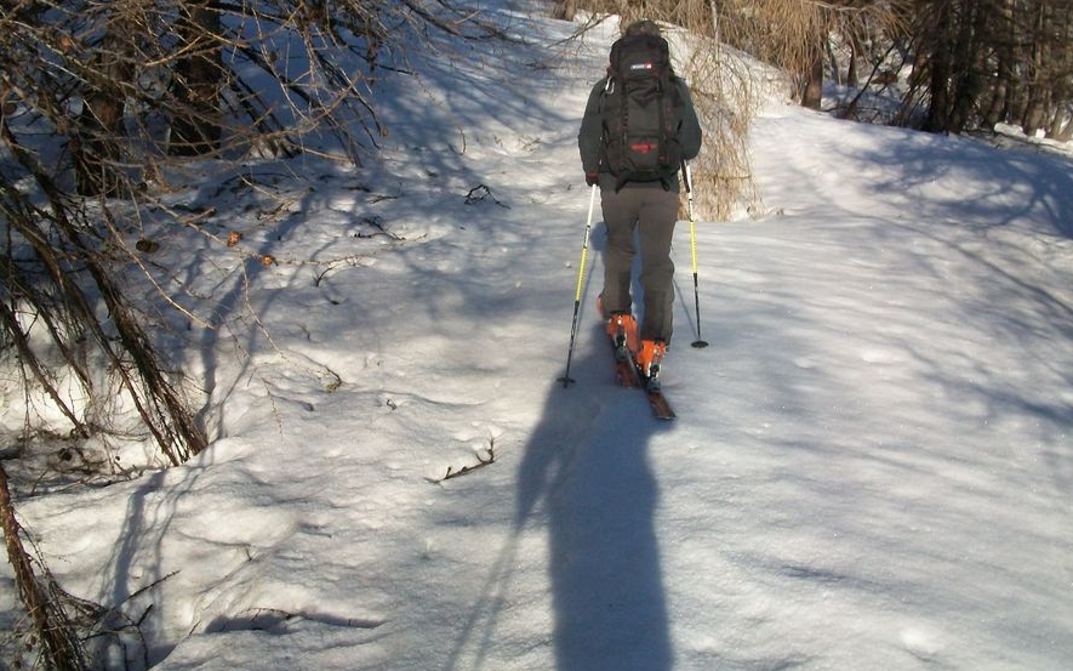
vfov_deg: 33.5
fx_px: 1111
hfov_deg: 51.5
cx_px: 545
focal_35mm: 38
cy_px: 278
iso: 80
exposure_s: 1/400
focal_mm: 5.7
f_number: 5.5
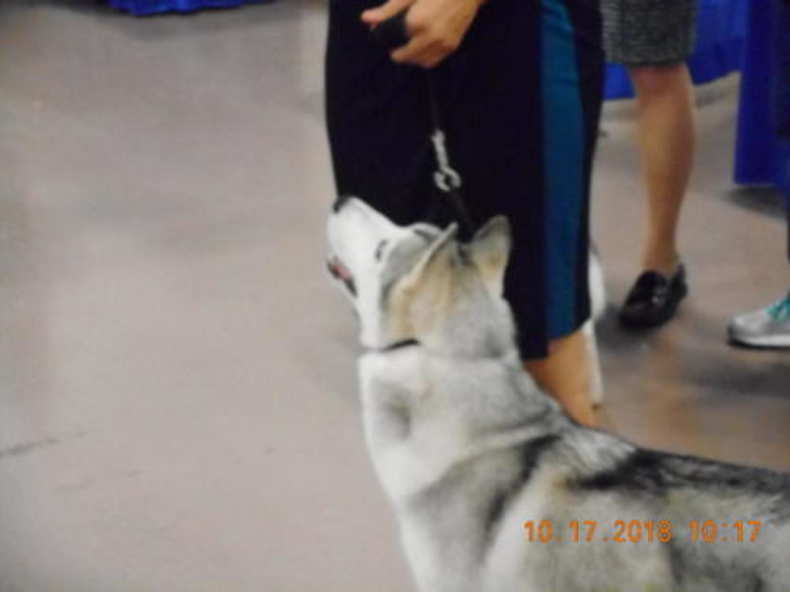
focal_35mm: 102
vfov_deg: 14.5
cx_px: 395
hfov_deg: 19.3
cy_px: 296
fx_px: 2328
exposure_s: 1/15
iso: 1600
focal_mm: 18.2
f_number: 5.8
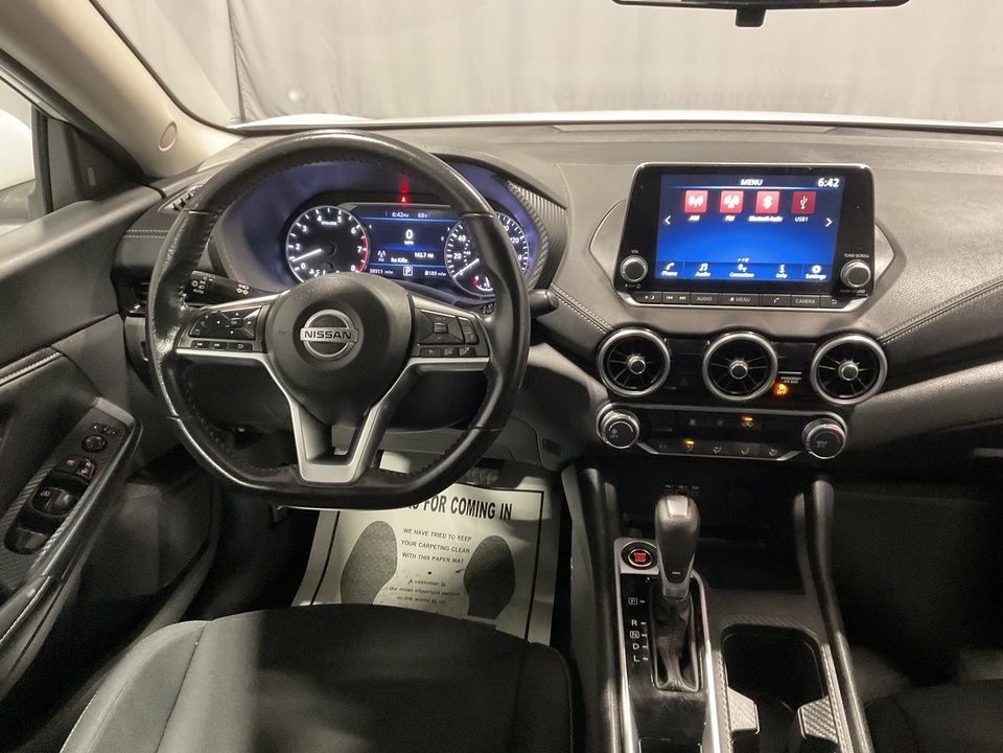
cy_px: 376
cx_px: 502
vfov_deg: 48.2
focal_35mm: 29
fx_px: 840
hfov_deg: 61.7
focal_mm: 3
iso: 320
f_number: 1.8
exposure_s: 1/30
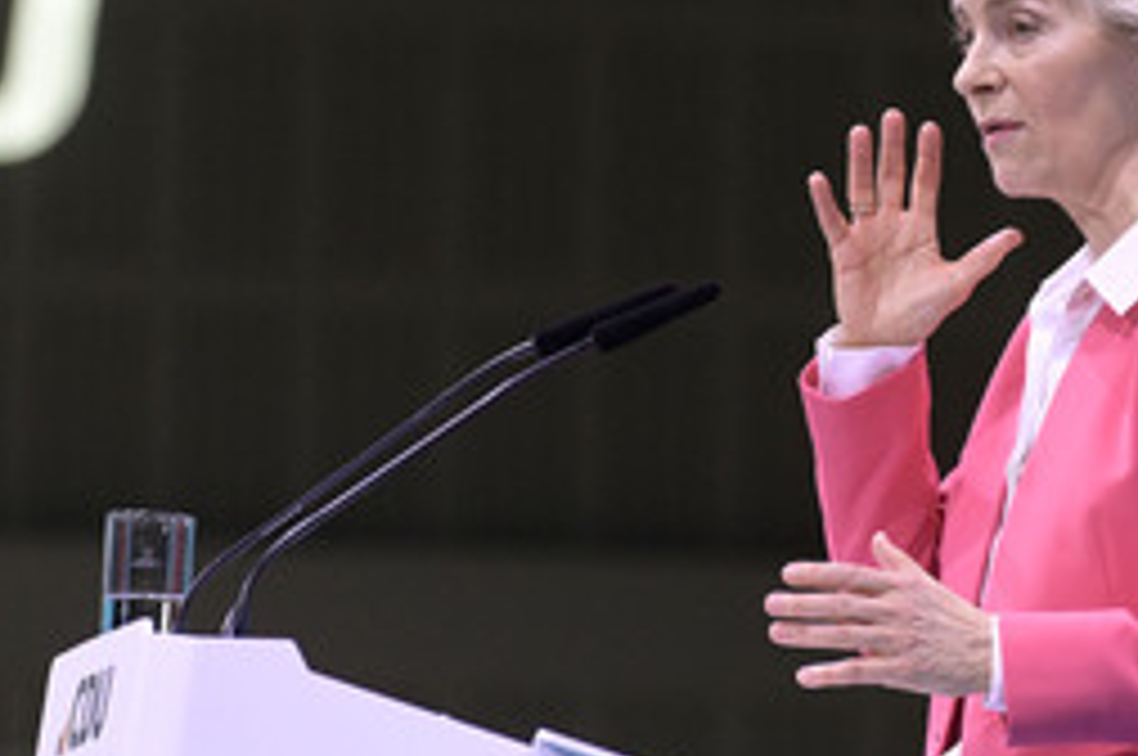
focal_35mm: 357
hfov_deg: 5.8
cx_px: 520
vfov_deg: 3.8
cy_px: 189
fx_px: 11271
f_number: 5.6
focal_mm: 200
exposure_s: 1/320
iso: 8000
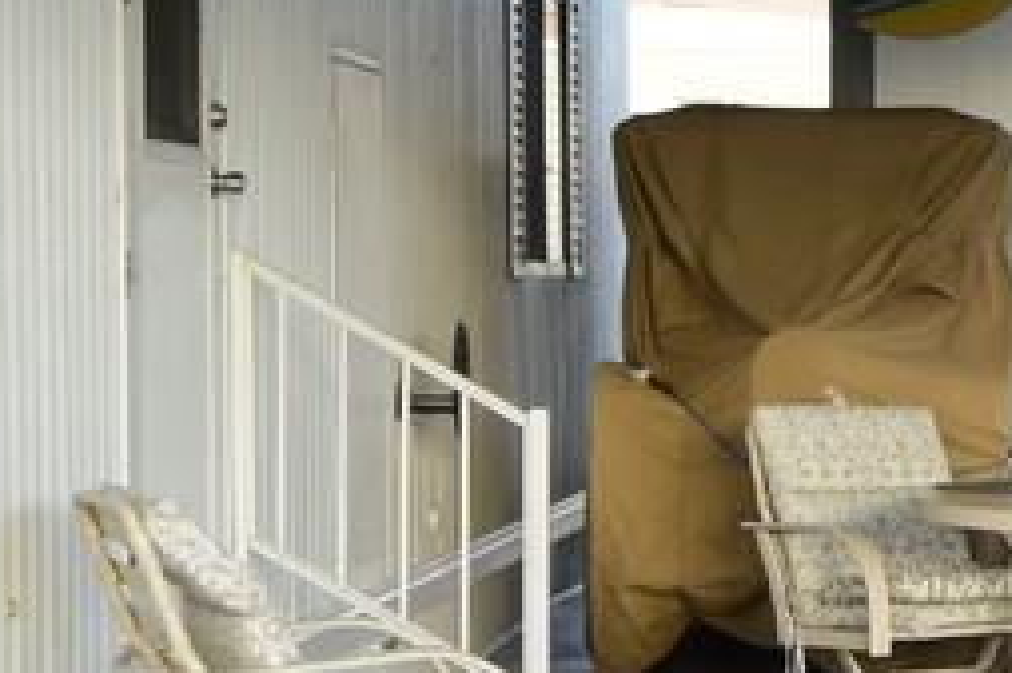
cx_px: 1343
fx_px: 3540
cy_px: 384
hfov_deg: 15.4
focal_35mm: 126
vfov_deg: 10.9
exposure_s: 1/125
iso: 160
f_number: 3.8
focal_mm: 7.5
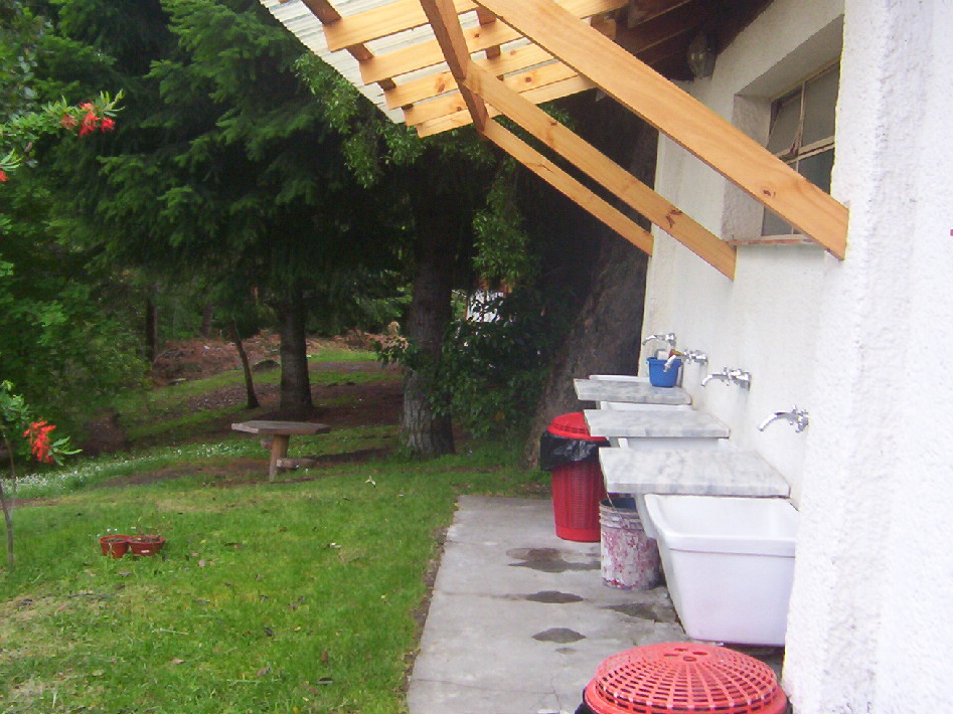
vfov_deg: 32.1
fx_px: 1239
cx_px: 432
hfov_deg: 42.0
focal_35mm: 45
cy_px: 286
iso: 100
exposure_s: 1/30.7
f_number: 2.76
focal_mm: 5.54
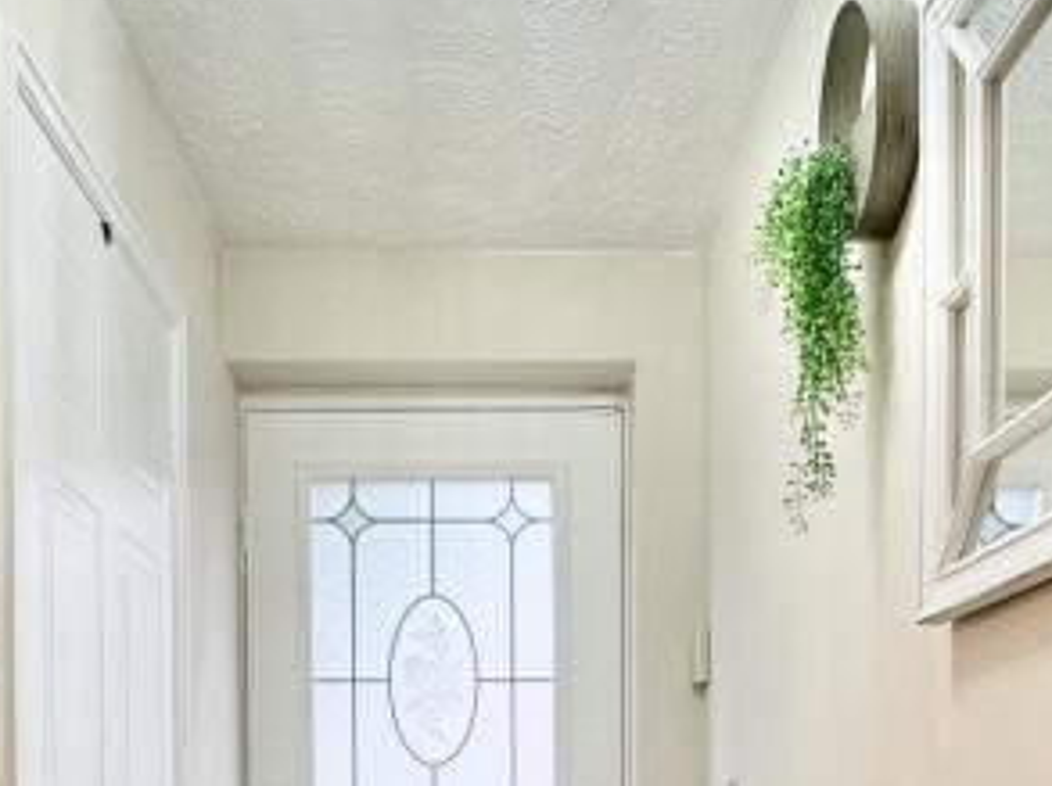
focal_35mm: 49
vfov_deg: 27.2
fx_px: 1487
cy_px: 861
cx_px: 521
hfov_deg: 39.0
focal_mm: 2.22
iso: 160
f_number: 2.2
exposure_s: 1/100
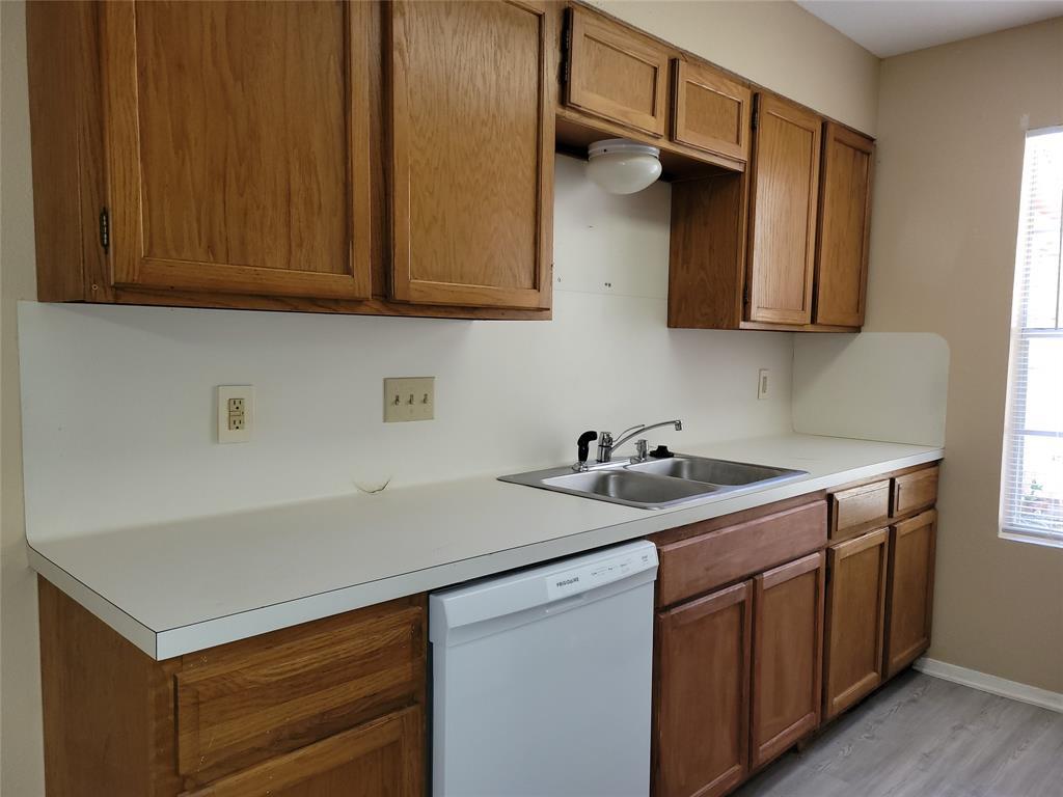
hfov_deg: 67.3
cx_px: 532
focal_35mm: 26
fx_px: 798
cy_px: 398
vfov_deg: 53.1
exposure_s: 1/30
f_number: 1.8
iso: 100
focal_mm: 5.4
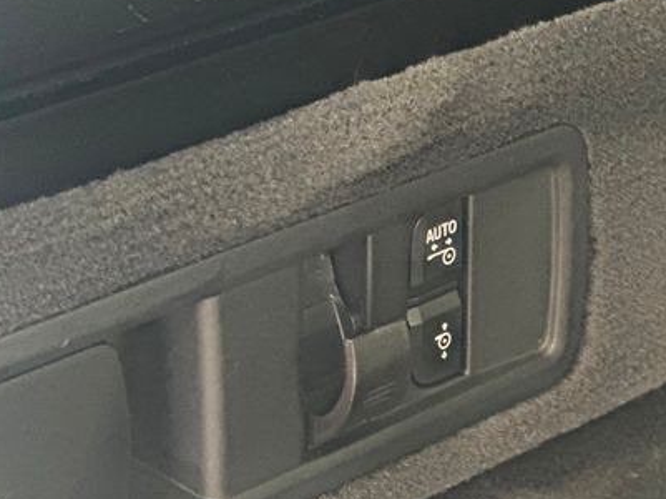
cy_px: 321
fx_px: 2364
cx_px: 379
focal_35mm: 123
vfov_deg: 12.0
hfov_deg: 16.0
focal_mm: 9
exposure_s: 1/15
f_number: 2.8
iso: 1250
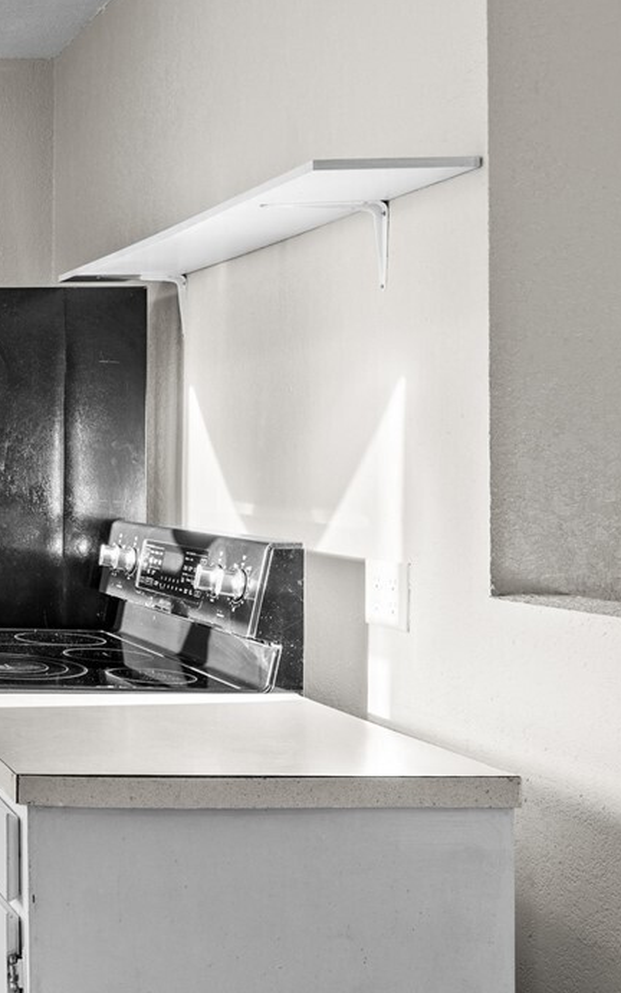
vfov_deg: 44.3
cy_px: 460
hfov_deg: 24.1
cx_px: -237
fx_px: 1218
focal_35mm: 45
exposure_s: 1/8
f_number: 8
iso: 250
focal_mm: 18
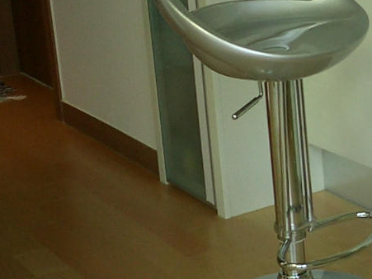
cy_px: 108
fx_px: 1128
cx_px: 486
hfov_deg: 17.5
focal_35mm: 105
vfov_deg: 14.1
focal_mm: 5.6
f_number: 3.5
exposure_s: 1/25
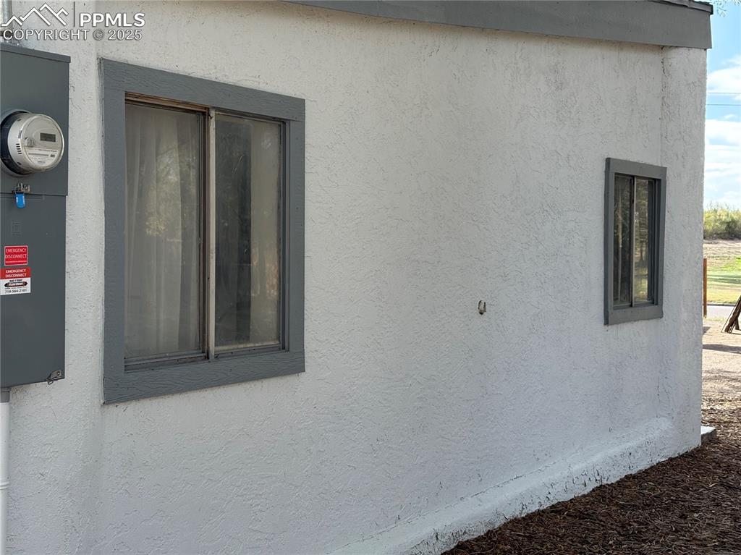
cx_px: 370
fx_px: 1113
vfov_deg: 28.0
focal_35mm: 52
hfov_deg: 36.8
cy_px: 278
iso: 50
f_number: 1.6
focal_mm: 5.96
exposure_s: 1/687
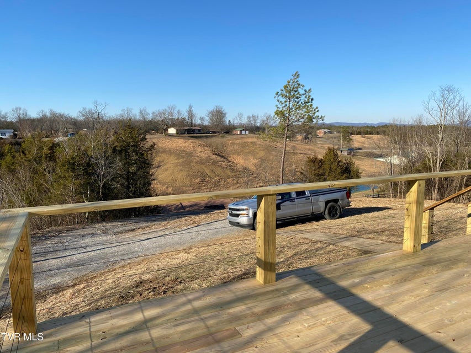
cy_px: 176
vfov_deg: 53.1
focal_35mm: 26
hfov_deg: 67.3
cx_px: 236
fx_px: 354
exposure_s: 1/2358
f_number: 1.8
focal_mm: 4.25
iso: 32
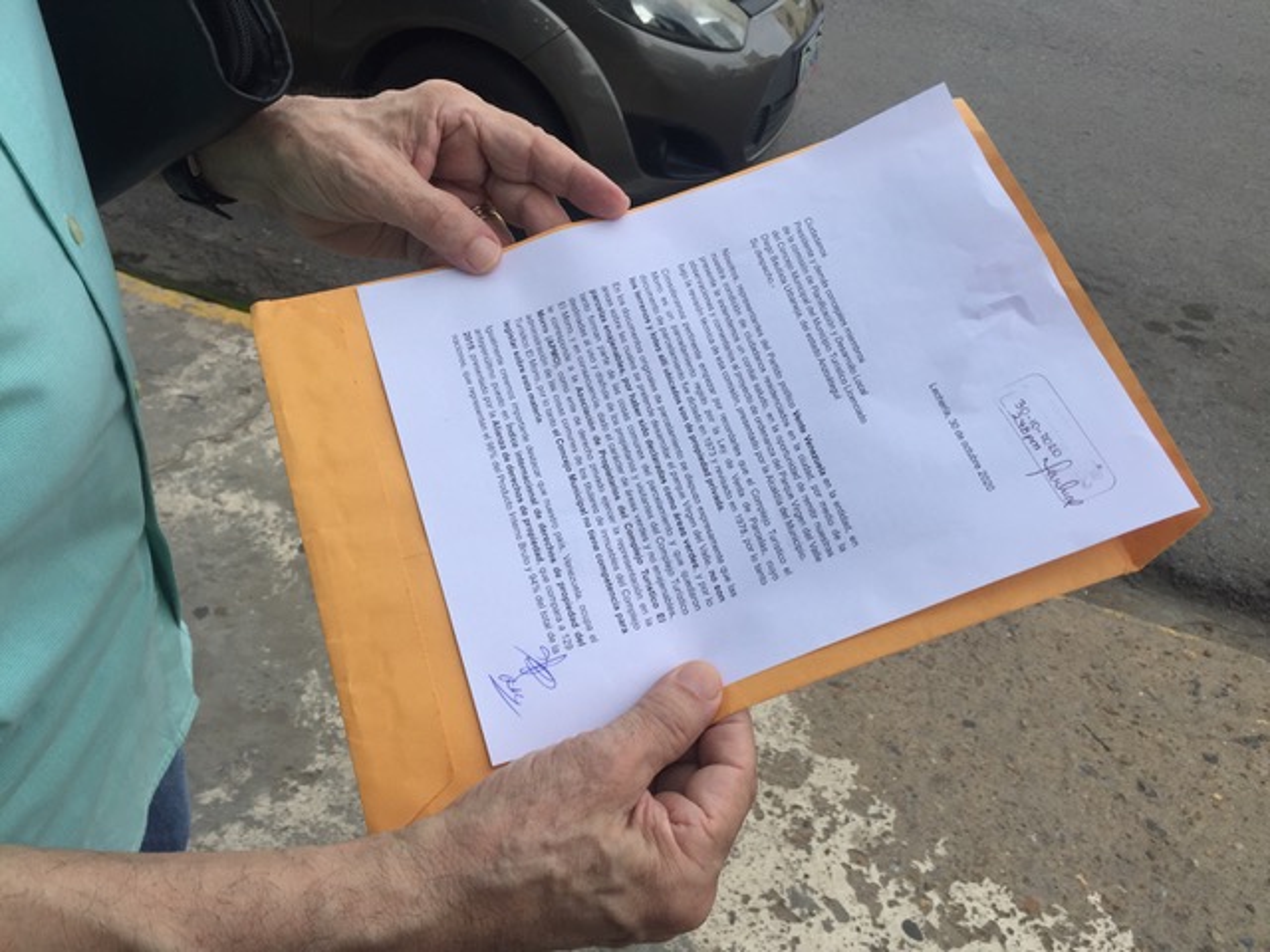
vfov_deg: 48.2
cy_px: 476
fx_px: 1064
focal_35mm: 29
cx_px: 635
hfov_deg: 61.7
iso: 32
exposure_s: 1/1319
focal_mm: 4.15
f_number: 2.2
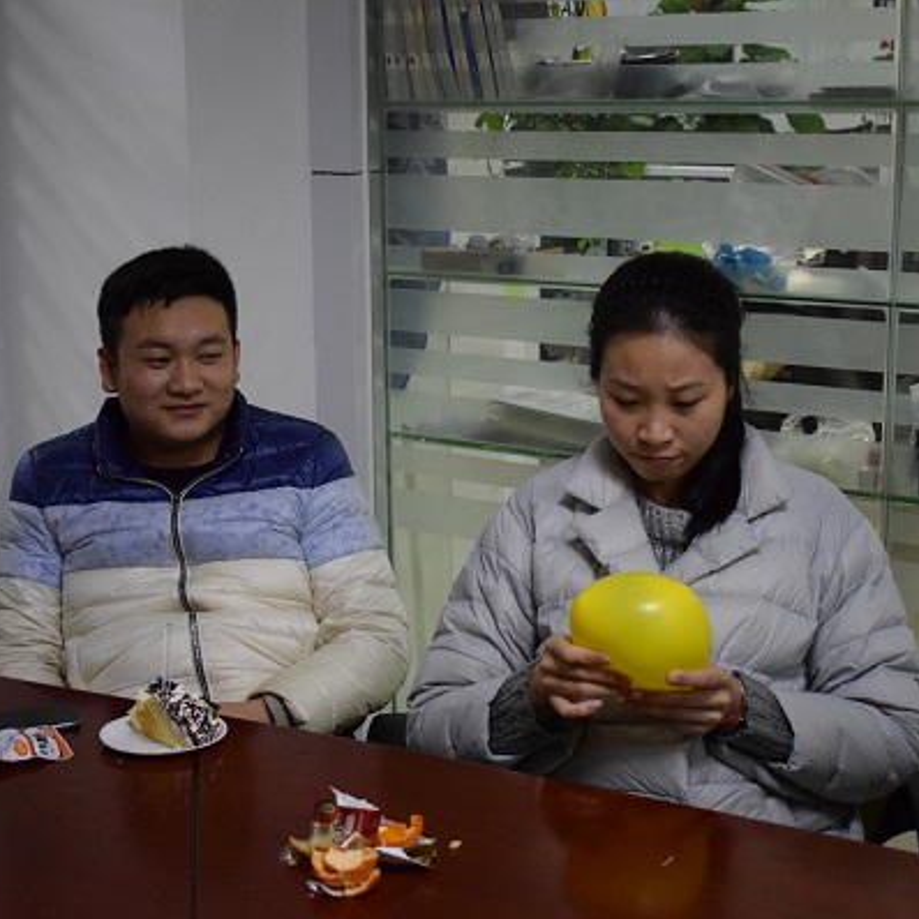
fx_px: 1791
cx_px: 434
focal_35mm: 60
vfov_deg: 28.8
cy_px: 460
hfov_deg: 28.8
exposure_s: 1/125
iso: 3200
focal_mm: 31
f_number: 4.2
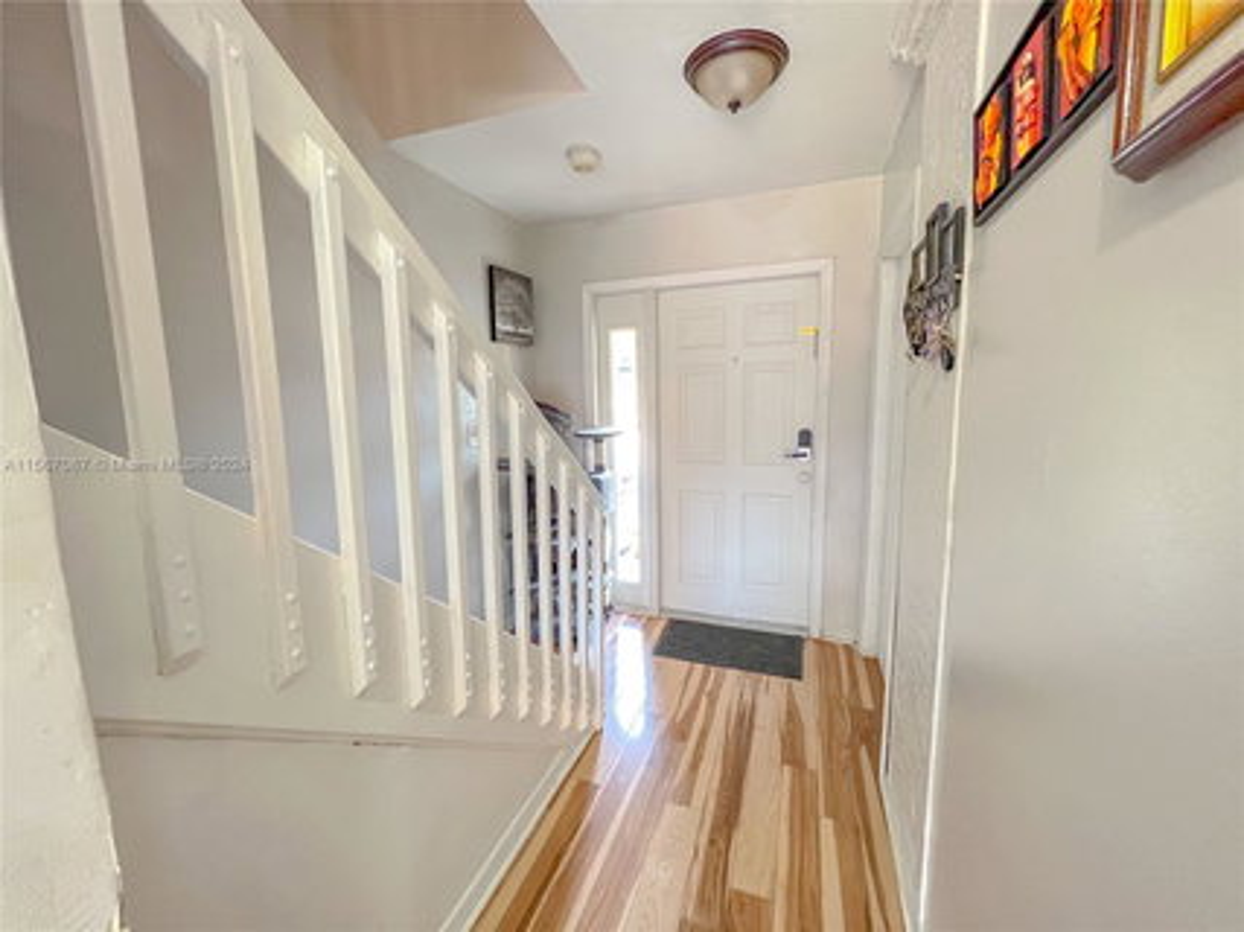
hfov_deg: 106.2
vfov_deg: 89.9
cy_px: 466
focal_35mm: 13
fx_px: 467
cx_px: 622
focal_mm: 1.57
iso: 640
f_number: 1.8
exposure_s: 1/60
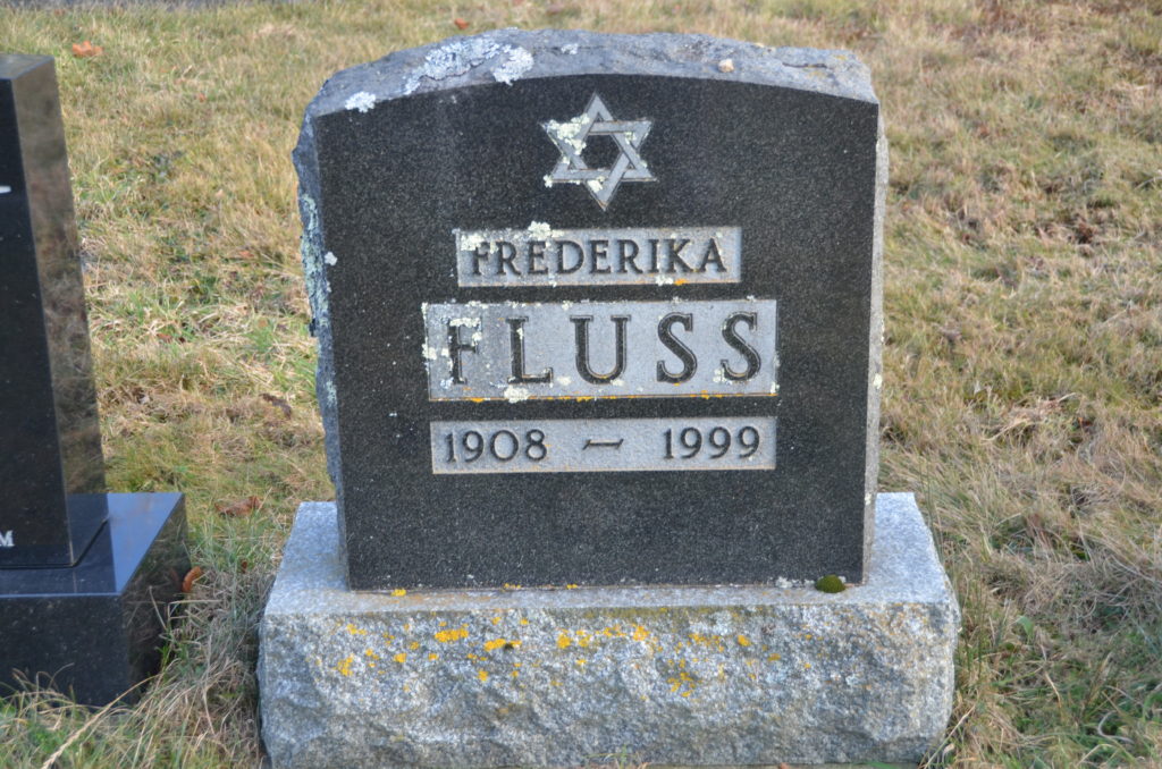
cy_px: 384
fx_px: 1932
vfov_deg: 22.5
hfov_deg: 33.5
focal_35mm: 60
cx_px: 581
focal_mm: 40
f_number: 4.5
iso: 400
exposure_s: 1/60
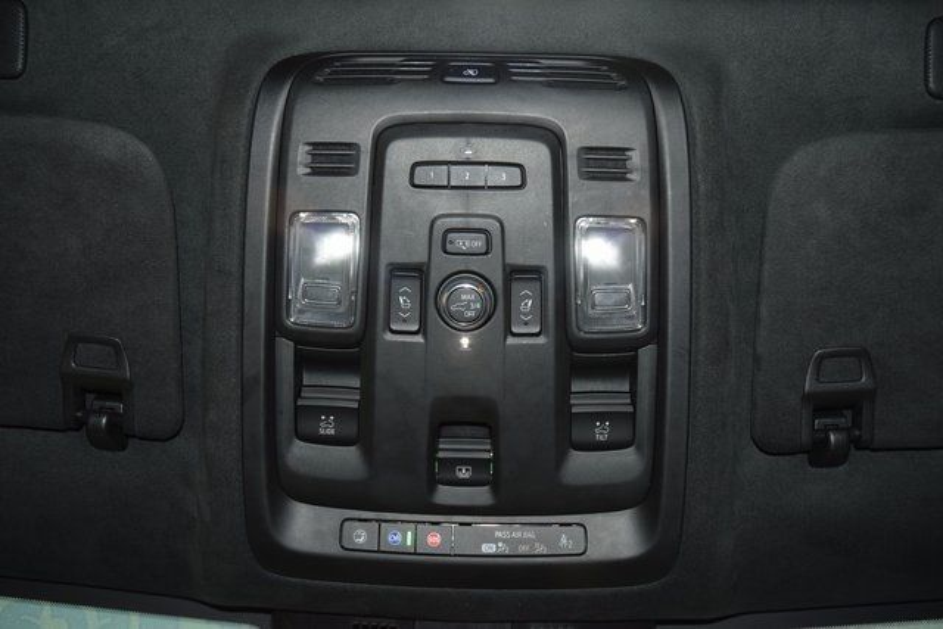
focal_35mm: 36
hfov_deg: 53.1
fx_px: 943
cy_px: 314
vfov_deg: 36.9
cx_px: 472
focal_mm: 24
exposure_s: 1/100
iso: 900
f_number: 3.8
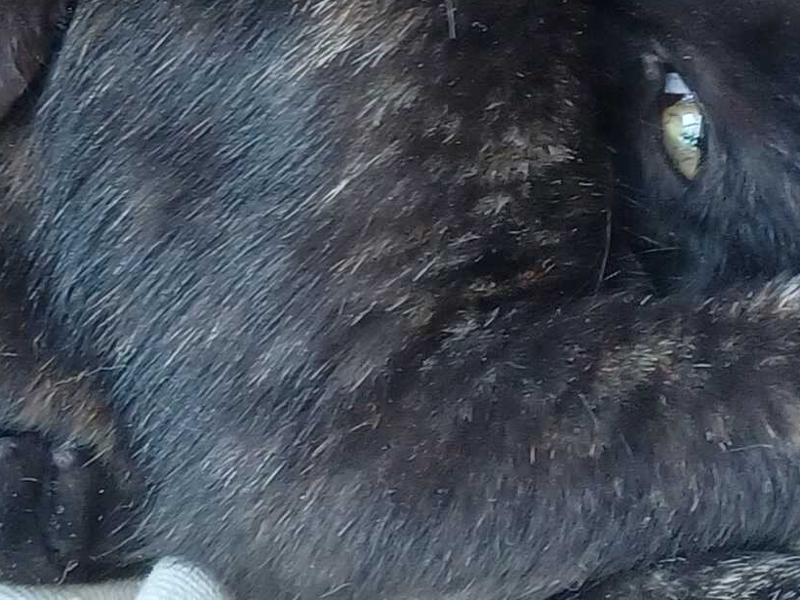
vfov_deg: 11.9
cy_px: -122
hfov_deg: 15.0
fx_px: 2820
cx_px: -411
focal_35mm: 122
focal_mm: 4.6
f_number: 1.8
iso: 200
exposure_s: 1/50
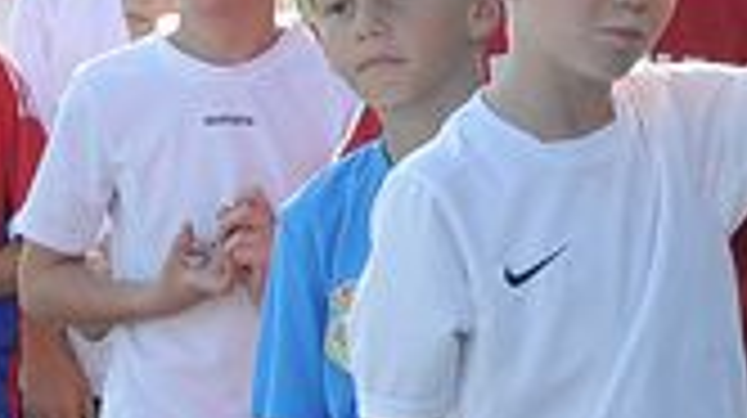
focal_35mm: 387
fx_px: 7658
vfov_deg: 3.1
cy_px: 497
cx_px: 580
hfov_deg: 5.6
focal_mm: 48
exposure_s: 1/250
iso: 500
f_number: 8
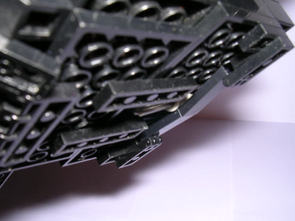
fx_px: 324
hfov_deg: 49.0
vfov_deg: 37.7
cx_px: 148
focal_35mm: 38
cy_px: 110
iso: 100
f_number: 5.6
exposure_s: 1/60.1
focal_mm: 5.8
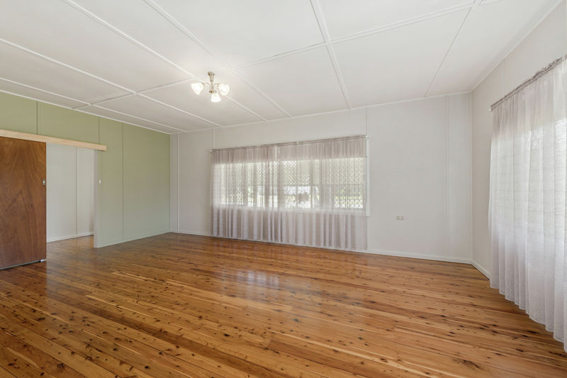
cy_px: 189
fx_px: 220
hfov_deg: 104.3
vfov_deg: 81.2
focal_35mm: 14
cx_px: 284
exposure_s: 1/10
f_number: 7.1
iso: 200
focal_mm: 14
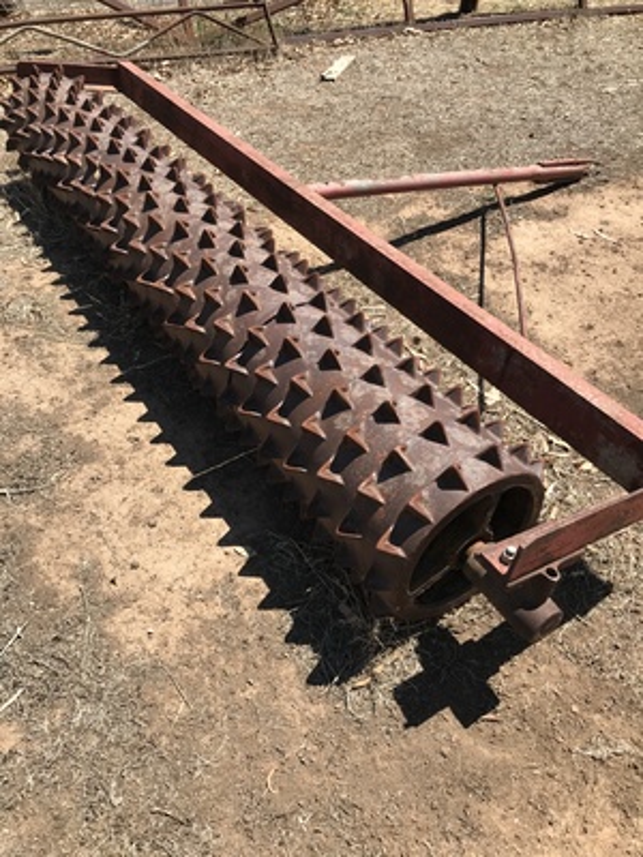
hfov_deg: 49.7
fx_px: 693
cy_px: 428
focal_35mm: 28
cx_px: 322
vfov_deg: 63.4
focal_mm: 3.99
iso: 20
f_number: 1.8
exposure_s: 1/1597
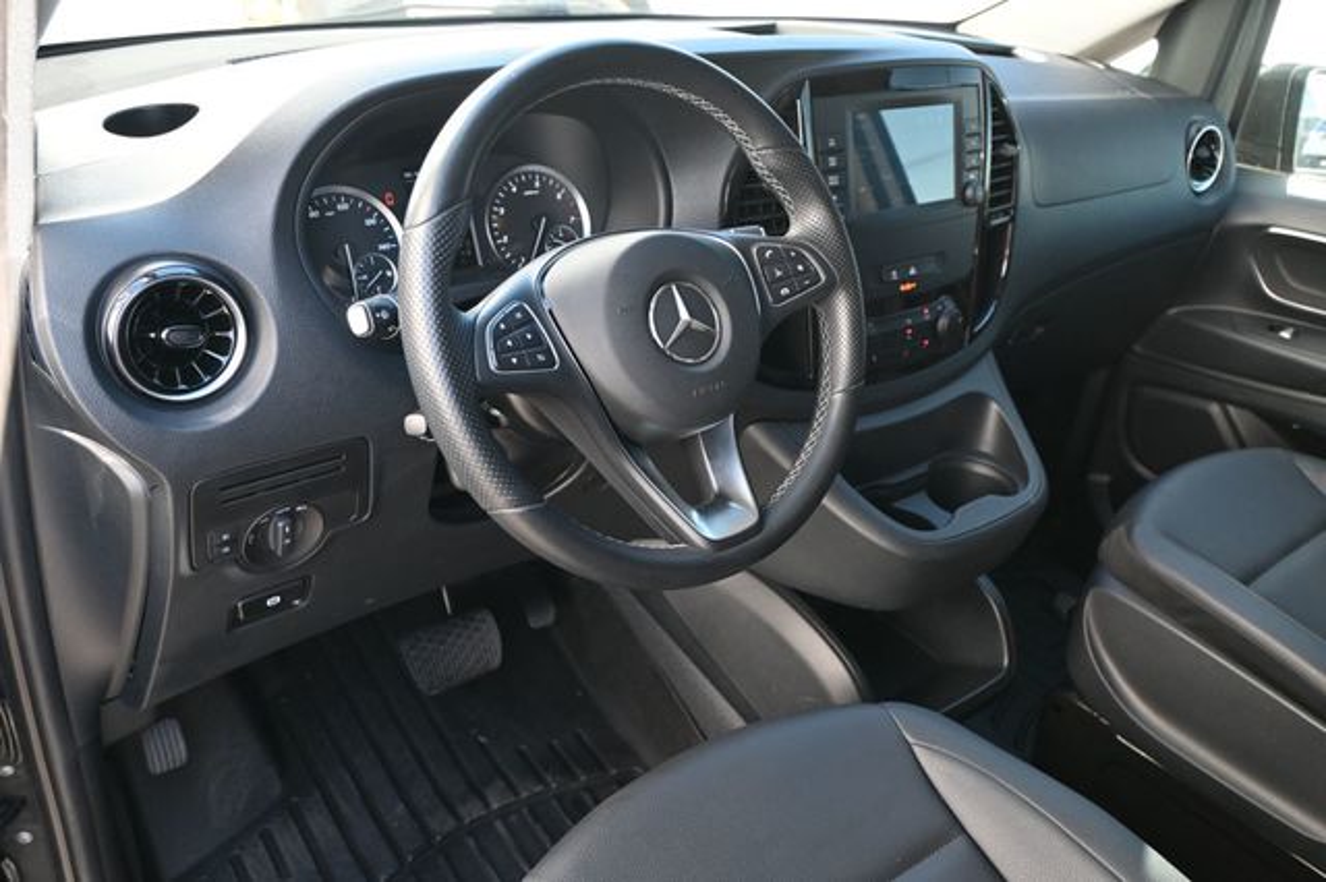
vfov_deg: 43.6
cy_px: 441
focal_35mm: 30
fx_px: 1104
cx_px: 663
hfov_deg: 62.0
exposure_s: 1/125
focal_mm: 20
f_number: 3.8
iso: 640
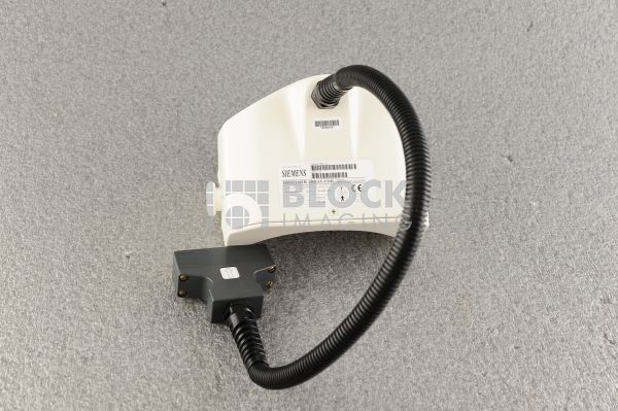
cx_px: 309
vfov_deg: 26.9
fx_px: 858
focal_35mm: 50
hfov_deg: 39.6
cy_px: 206
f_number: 9
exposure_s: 1/125
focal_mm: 50
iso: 1600
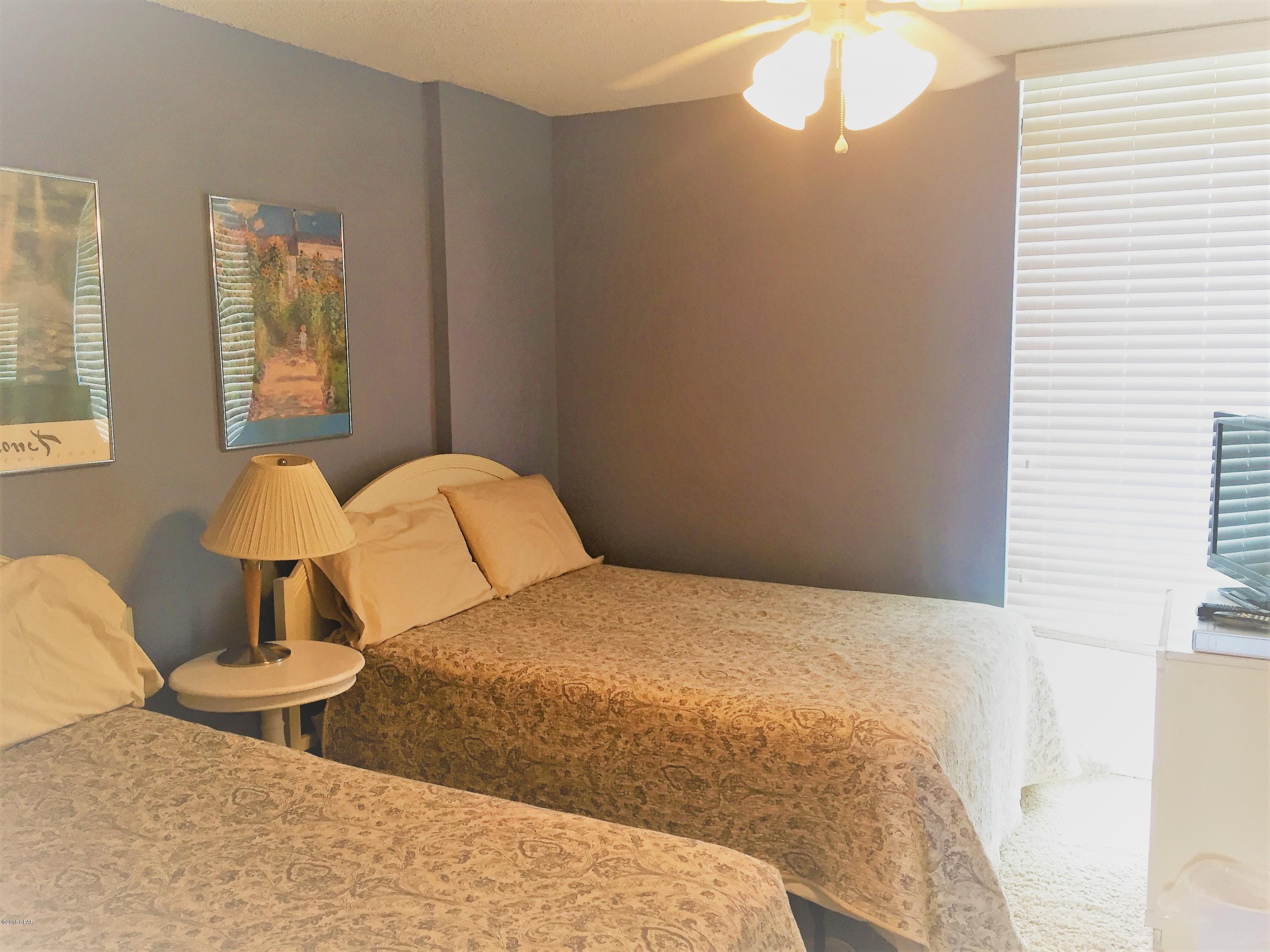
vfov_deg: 48.2
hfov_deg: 61.7
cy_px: 476
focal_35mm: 29
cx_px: 635
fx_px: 1064
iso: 64
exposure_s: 1/30
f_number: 2.2
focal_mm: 4.15
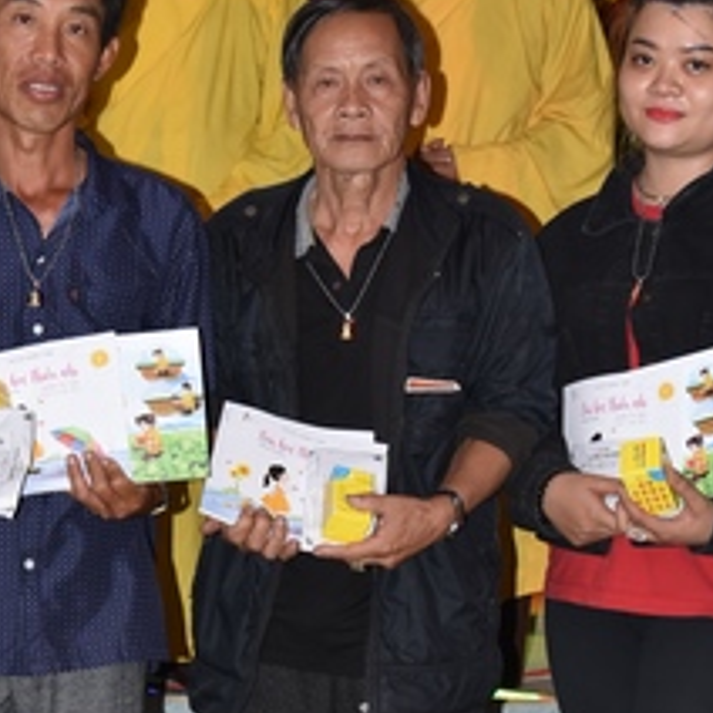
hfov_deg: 17.4
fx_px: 2307
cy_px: 511
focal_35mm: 99
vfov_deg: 17.5
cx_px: 131
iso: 640
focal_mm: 38
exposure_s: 1/60
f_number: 4.5
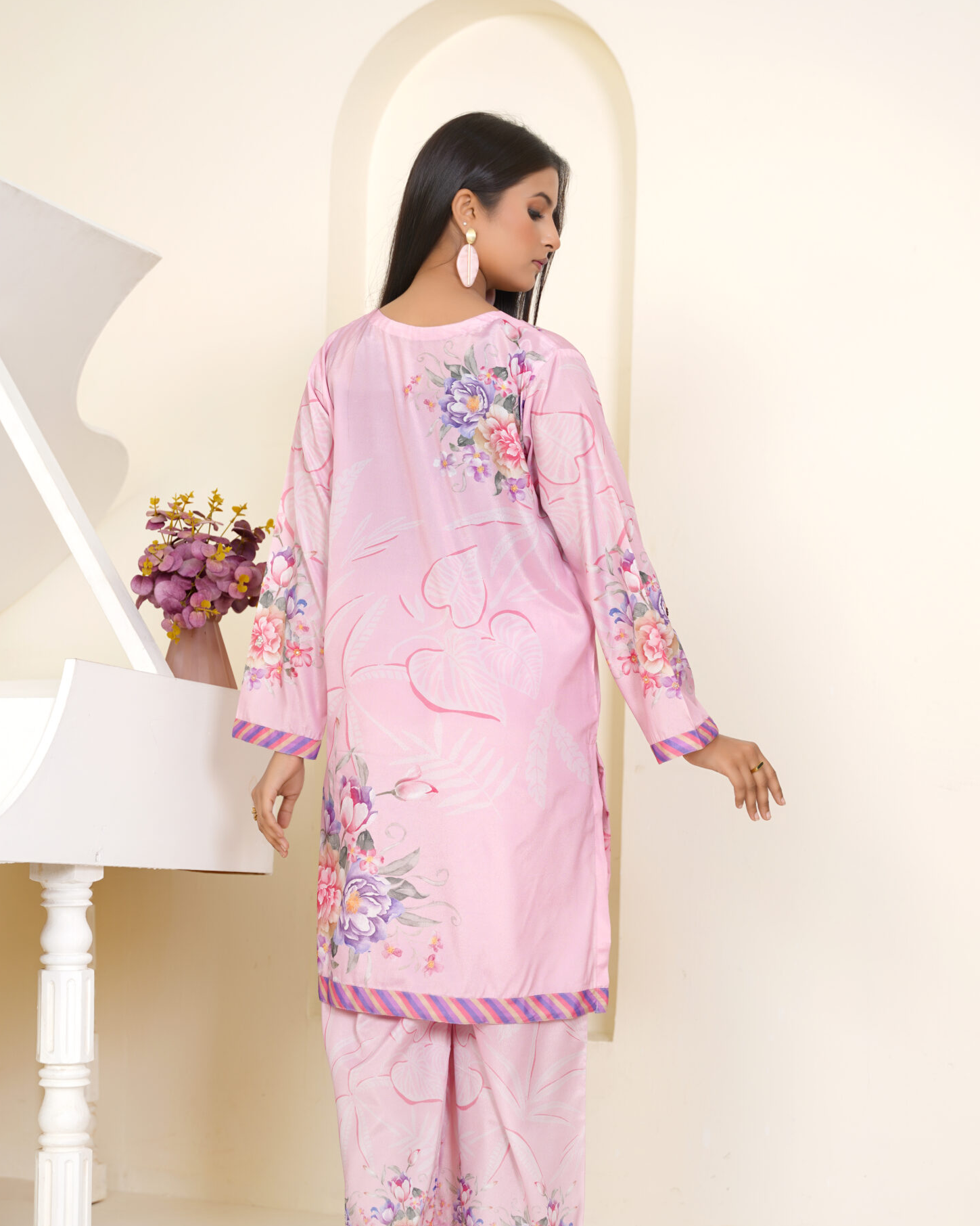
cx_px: 449
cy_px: 710
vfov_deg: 28.6
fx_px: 2400
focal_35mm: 66
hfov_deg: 23.1
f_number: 3.5
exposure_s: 1/125
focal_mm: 49.9
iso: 64
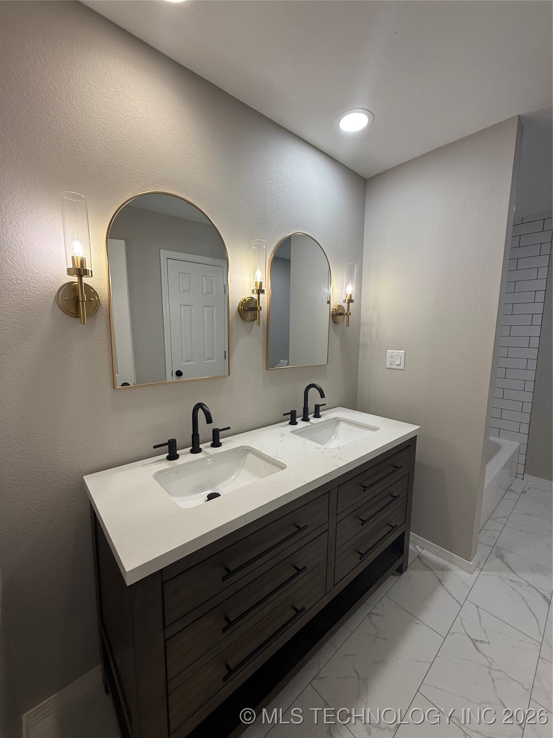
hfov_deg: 85.7
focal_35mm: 14
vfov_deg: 102.1
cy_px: 369
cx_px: 276
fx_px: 298
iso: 125
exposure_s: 1/120
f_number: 2.2
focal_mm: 2.22
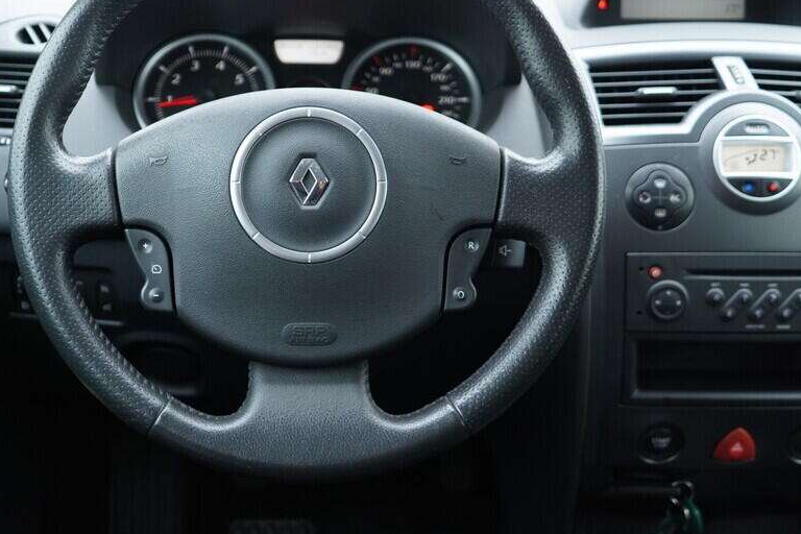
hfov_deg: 41.0
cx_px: 330
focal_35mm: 48
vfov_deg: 28.0
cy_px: 213
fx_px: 1068
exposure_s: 1/40
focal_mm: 24
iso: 400
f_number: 2.8
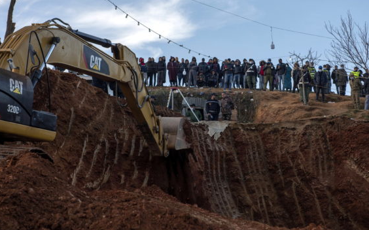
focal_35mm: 81
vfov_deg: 16.1
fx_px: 814
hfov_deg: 25.5
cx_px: 201
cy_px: 97
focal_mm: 70
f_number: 5.6
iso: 500
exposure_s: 1/400
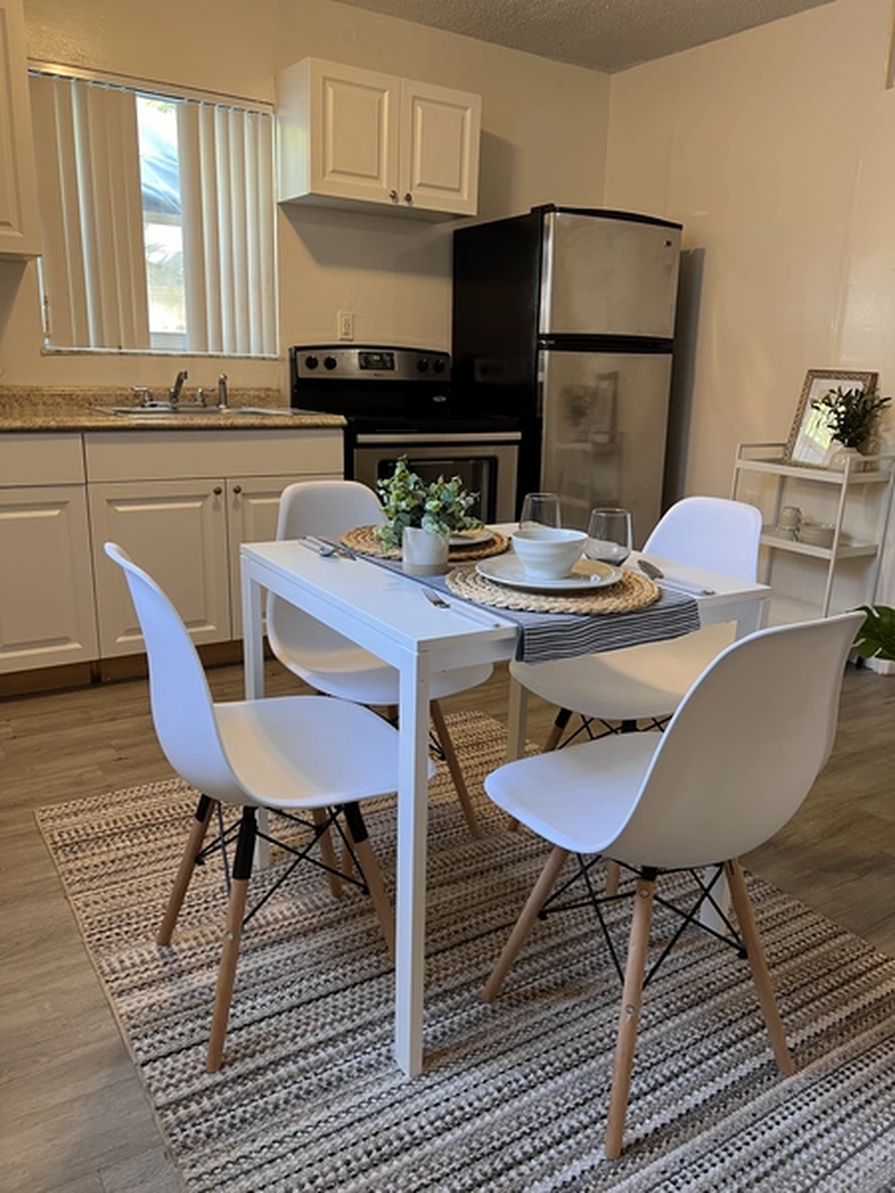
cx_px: 448
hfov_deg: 53.1
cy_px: 596
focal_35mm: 26
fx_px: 896
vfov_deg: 67.3
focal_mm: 5.7
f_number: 1.5
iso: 100
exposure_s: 1/60
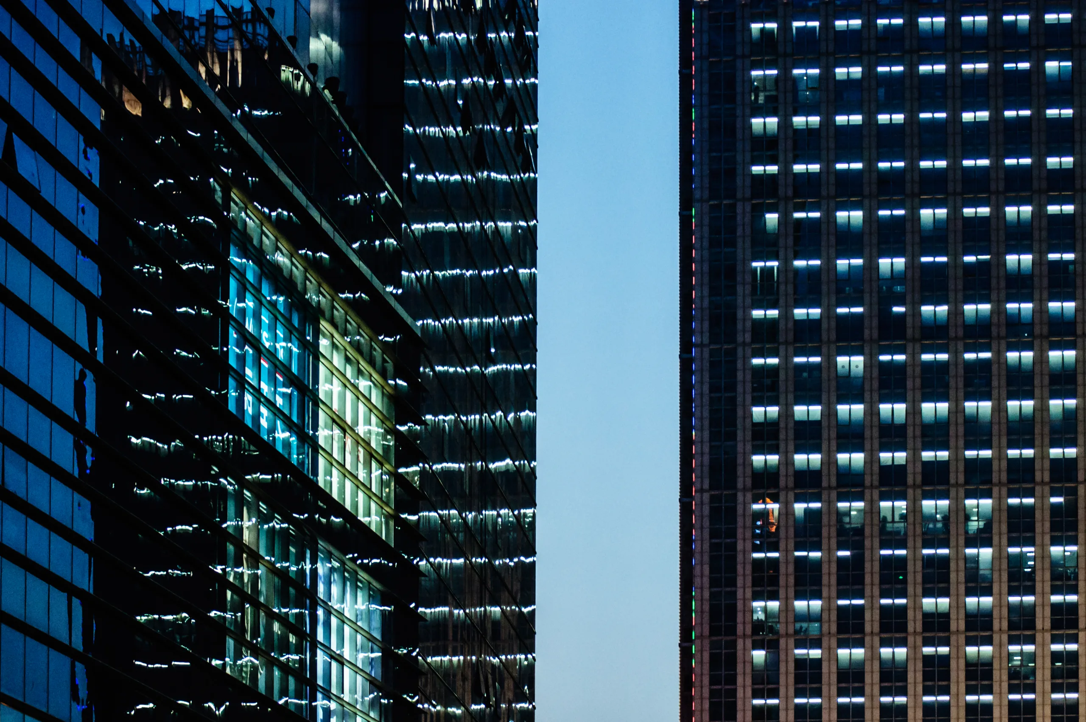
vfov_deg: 13.0
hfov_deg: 19.5
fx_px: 3164
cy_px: 361
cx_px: 543
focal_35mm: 105
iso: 1600
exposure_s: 1/100
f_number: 5.6
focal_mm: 70
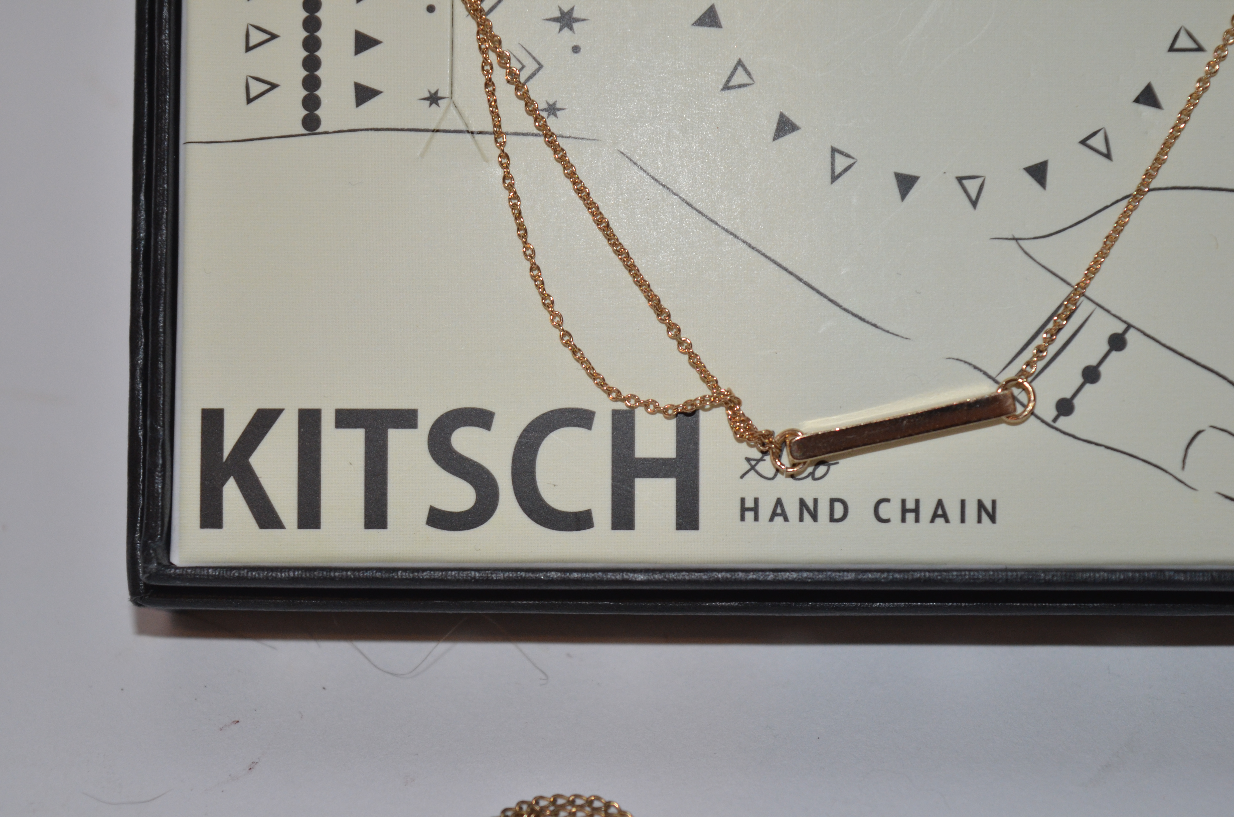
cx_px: 617
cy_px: 408
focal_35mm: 82
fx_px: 2822
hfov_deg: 24.7
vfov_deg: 16.5
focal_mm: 55
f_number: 5.6
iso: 720
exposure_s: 1/60
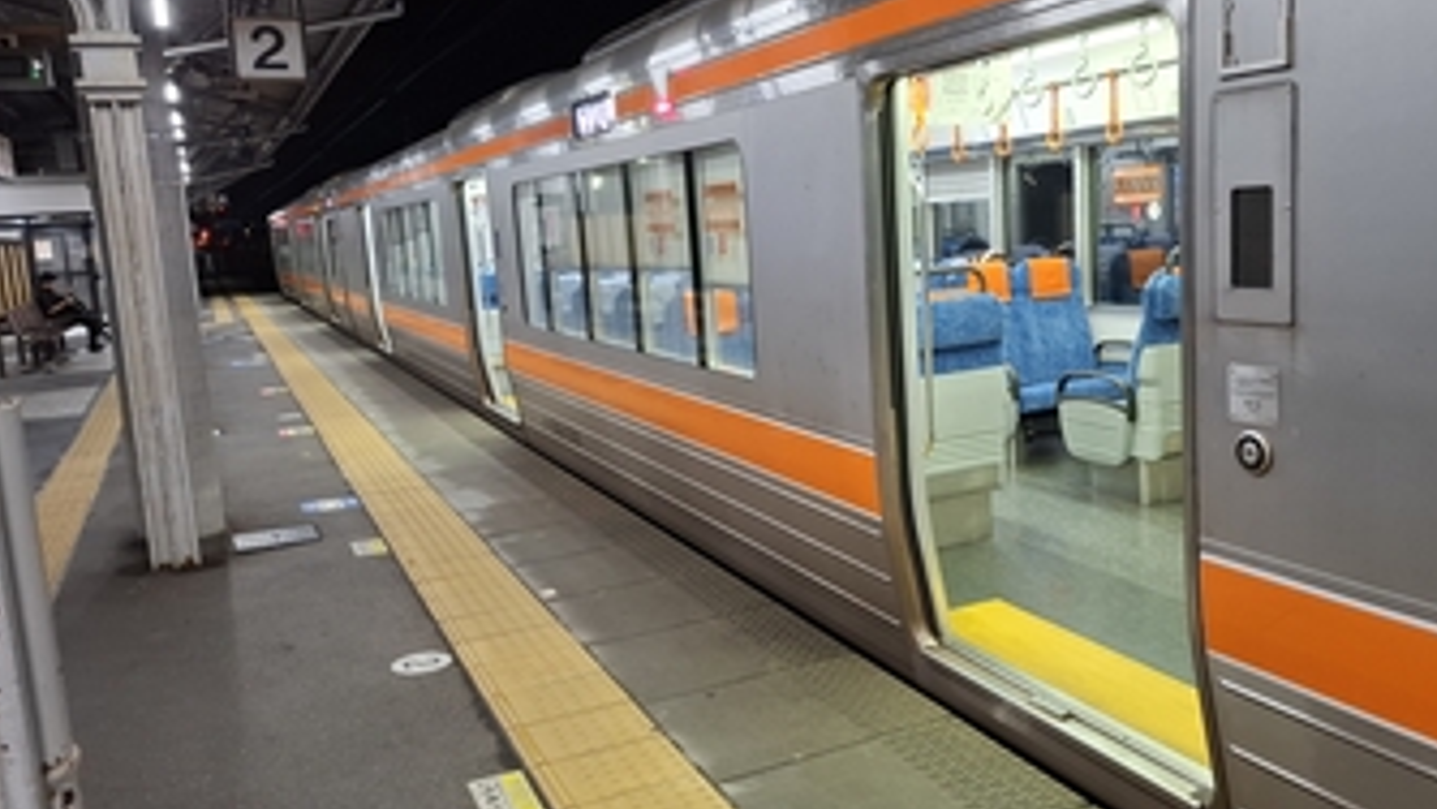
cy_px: 387
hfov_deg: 64.0
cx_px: 813
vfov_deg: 39.0
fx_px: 1143
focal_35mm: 30
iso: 250
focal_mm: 5.54
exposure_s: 1/50
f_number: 1.8
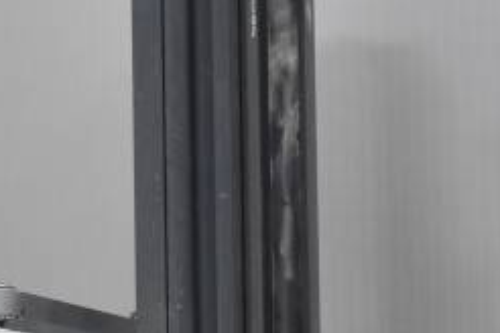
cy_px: 481
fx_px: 2236
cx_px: 183
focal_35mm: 161
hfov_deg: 12.7
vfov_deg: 8.4
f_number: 4
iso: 1600
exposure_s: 1/60
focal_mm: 22
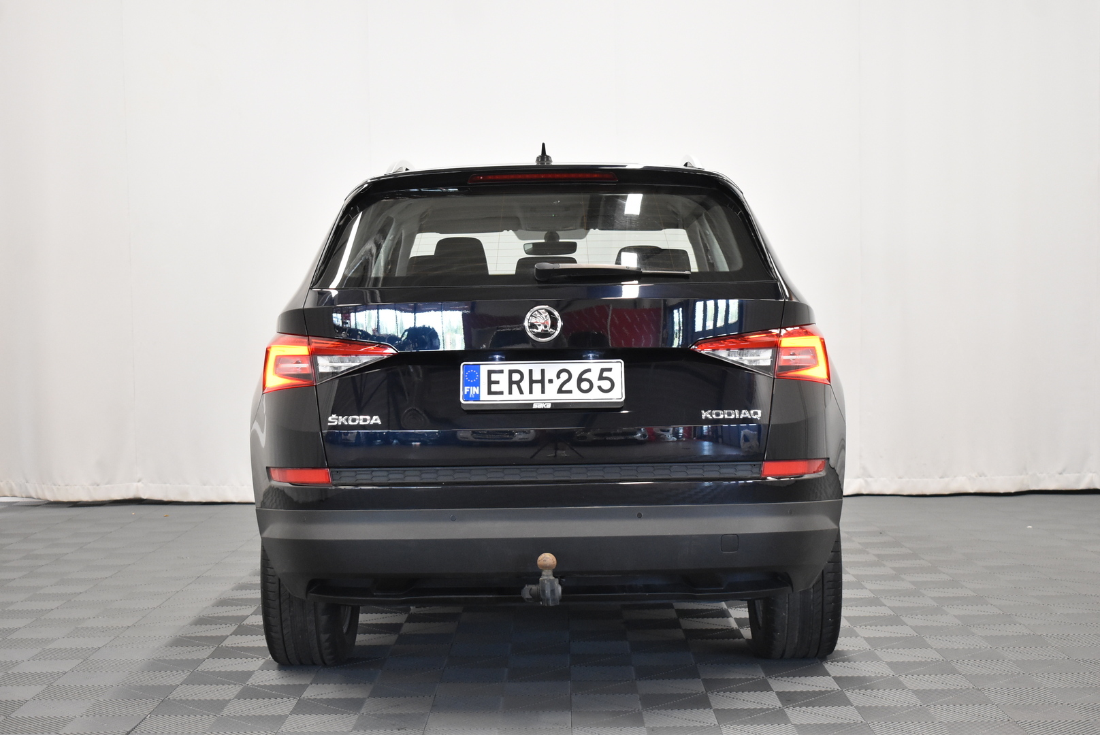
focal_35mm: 54
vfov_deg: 25.1
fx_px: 1651
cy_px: 368
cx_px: 550
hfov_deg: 36.8
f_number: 4.8
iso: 2000
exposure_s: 1/60
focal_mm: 36
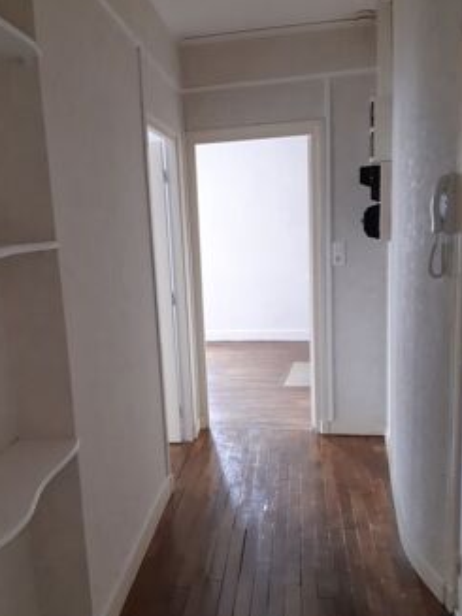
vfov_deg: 53.8
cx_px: 200
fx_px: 605
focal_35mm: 34
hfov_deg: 41.7
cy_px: 353
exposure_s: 1/50
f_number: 1.7
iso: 200
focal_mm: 3.92
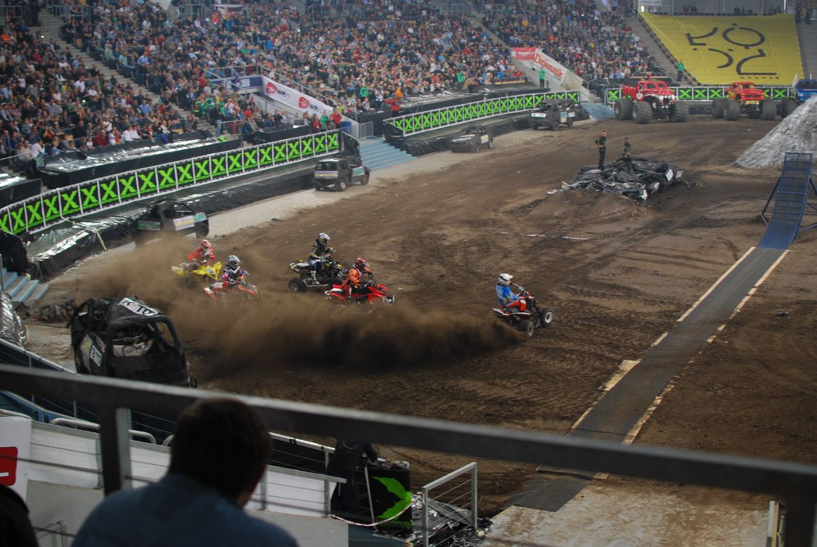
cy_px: 274
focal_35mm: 52
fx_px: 1193
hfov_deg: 37.8
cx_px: 408
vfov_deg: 25.8
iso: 400
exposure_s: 1/80
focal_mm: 35
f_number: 3.2
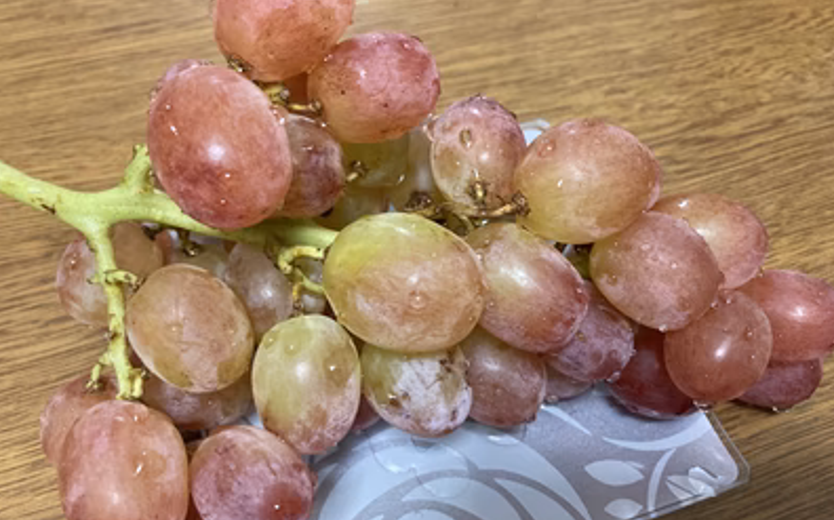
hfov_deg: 62.9
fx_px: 681
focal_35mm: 30
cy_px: 307
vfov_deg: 41.6
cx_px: 419
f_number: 1.8
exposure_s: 1/50
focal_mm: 3.99
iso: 320
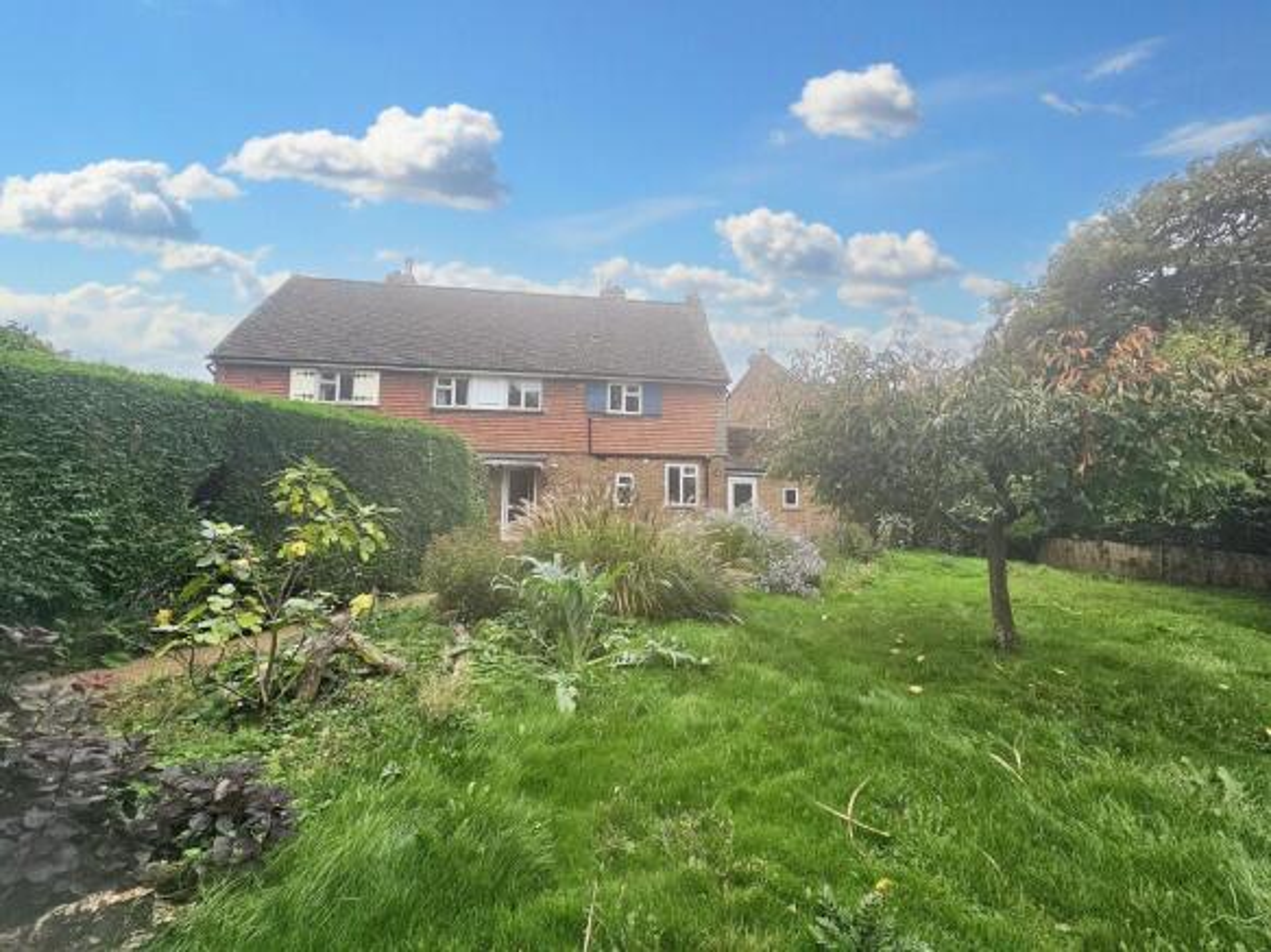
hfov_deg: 106.2
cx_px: 636
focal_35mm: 13
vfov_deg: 89.9
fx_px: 477
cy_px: 476
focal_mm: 2.2
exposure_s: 1/390
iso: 50
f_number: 2.2
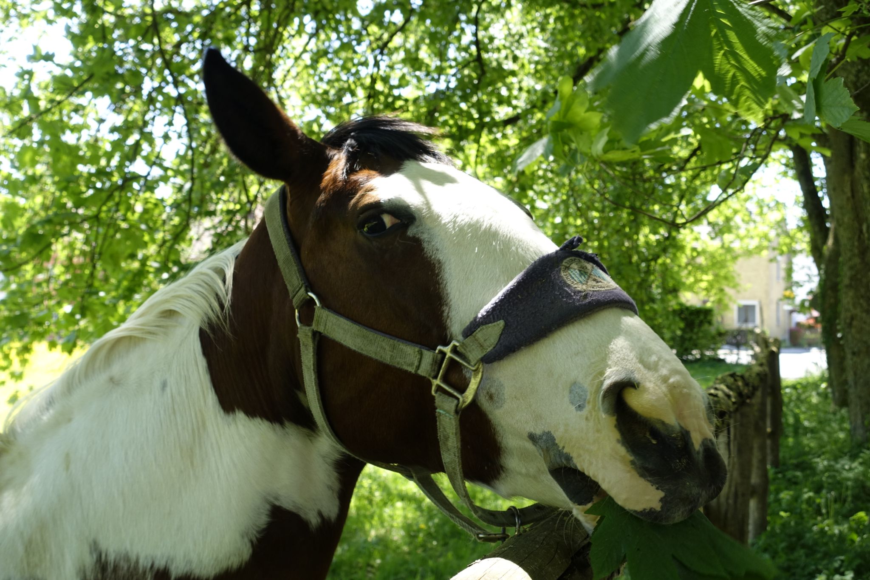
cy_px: 290
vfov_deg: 32.6
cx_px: 435
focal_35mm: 41
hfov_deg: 47.4
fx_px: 991
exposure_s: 1/125
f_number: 4.5
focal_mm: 15.1
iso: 200
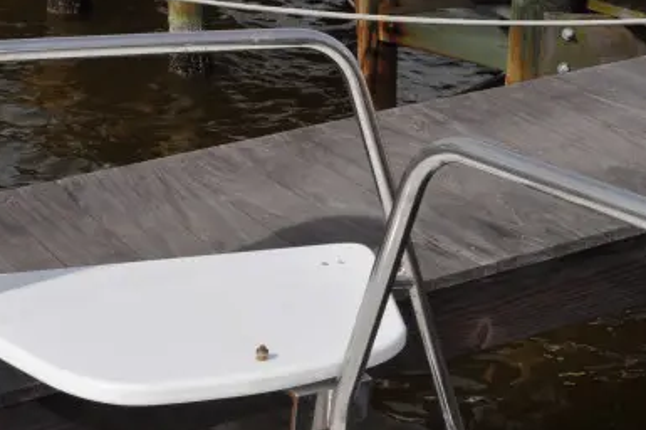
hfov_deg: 25.1
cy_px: 332
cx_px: 274
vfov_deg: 16.7
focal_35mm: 81
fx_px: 1452
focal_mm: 26
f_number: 18
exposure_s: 1/200
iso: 200
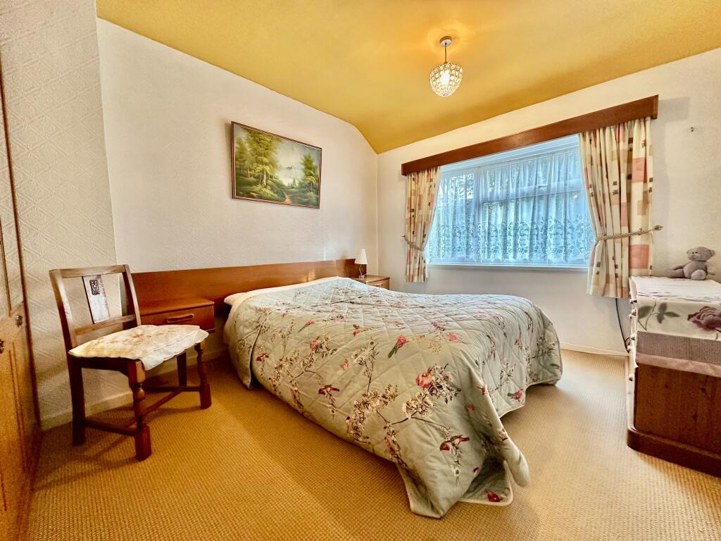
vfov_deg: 85.7
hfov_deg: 102.1
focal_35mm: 14
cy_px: 270
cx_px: 360
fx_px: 292
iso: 200
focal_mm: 2.22
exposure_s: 1/100
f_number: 2.2
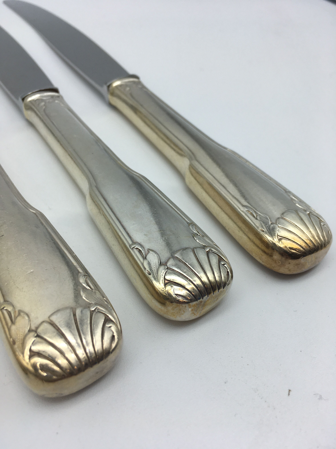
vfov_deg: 61.7
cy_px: 224
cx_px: 168
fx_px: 375
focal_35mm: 29
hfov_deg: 48.2
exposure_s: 1/265
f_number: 2.2
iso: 25
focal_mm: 4.15
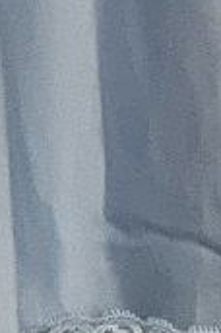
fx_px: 2912
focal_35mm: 315
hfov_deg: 4.3
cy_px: -447
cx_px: 114
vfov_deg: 6.3
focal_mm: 6
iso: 500
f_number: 2.4
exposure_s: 1/30
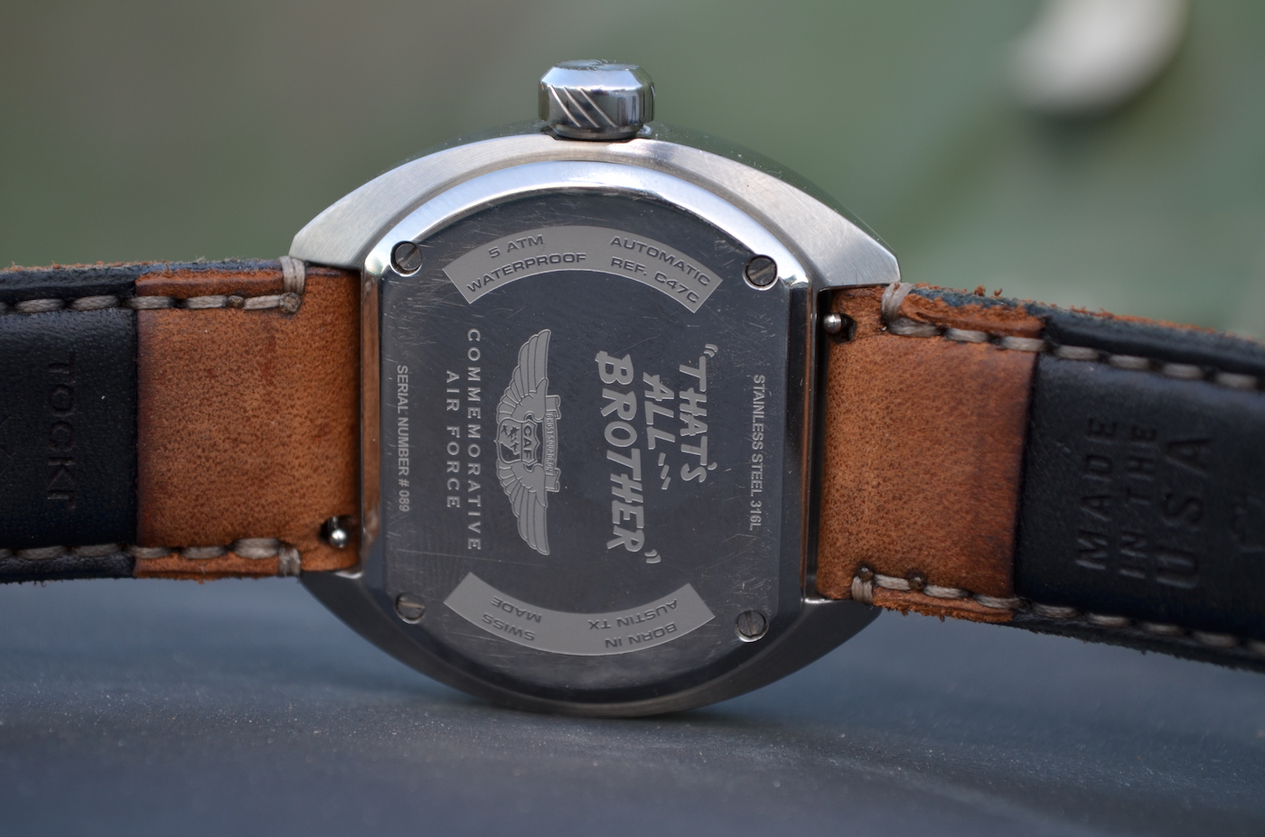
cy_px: 418
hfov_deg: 24.7
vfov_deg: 16.5
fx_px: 2893
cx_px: 632
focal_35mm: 82
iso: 100
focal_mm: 55
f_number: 6.3
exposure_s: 1/30
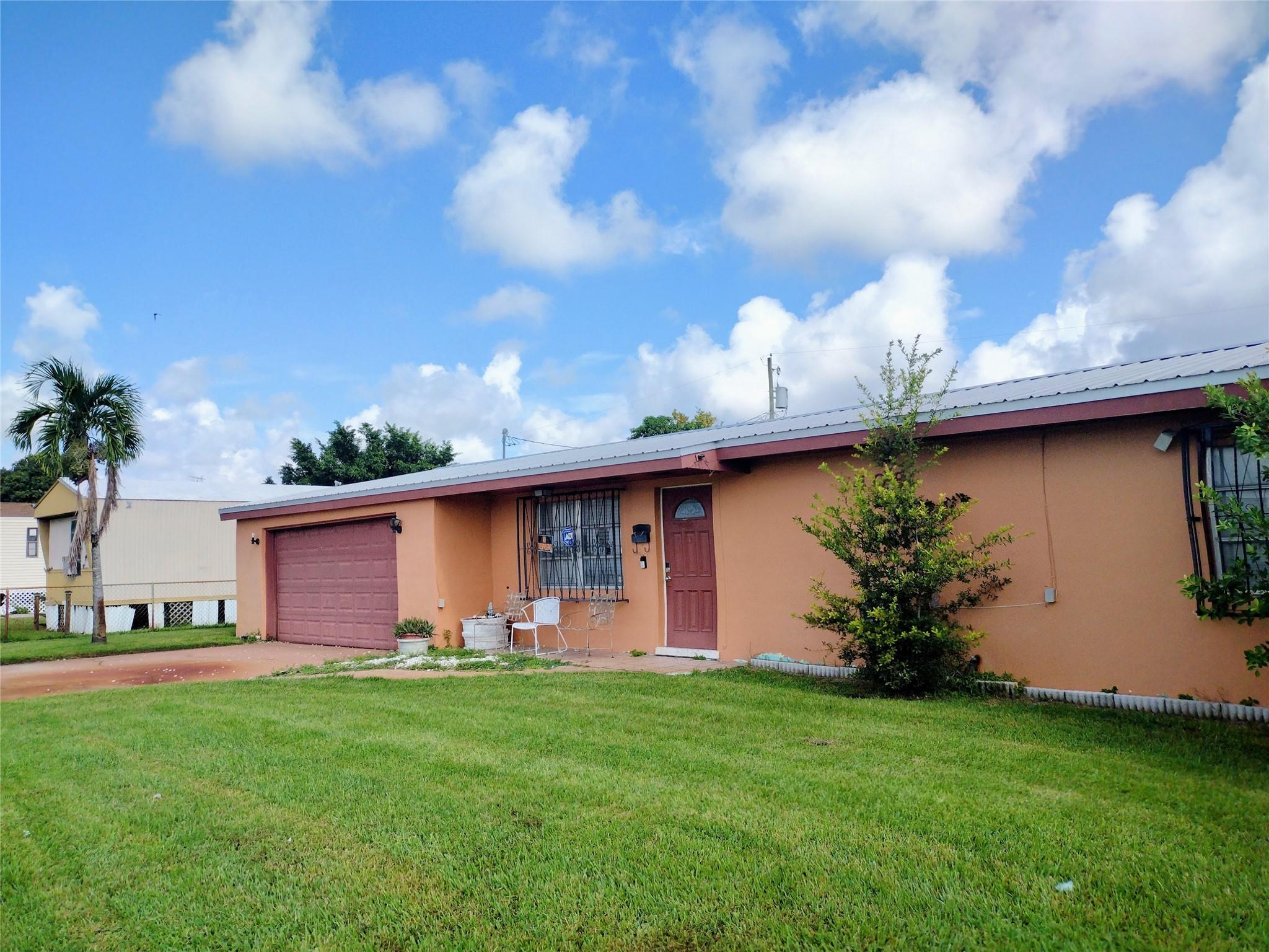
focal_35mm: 27
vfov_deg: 51.4
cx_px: 634
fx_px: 990
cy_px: 476
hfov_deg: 65.3
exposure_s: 1/2281
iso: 100
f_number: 1.7
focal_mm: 4.71
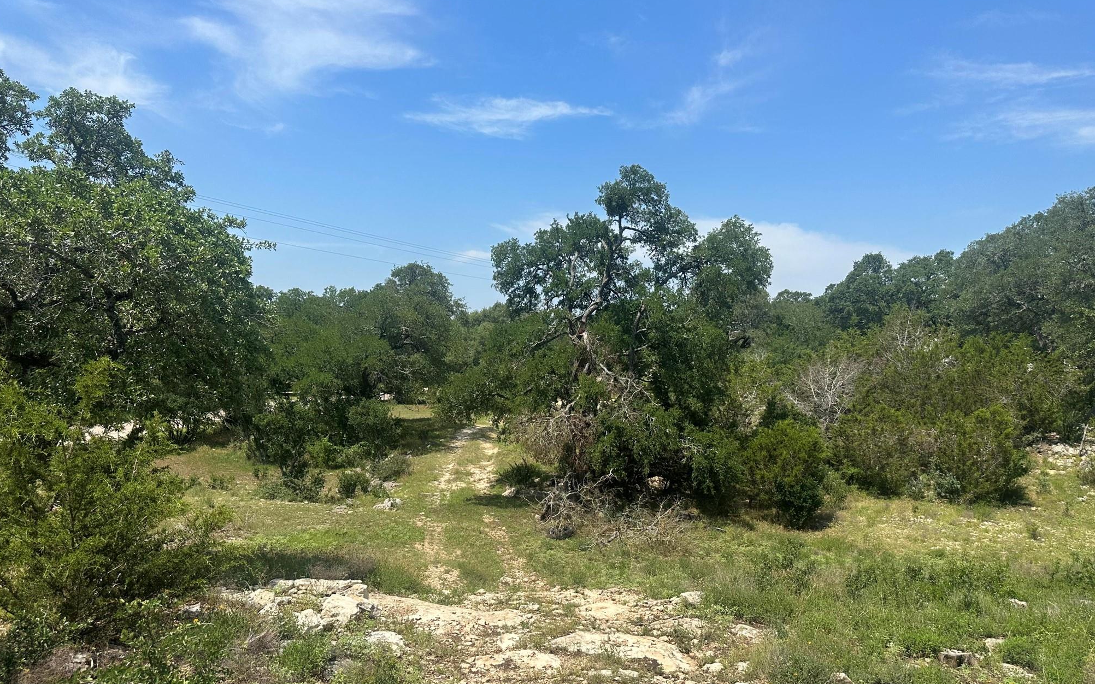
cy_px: 403
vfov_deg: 47.4
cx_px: 554
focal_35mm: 26
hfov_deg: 70.4
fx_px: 776
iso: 80
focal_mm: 6.86
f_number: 1.78
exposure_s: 1/4184
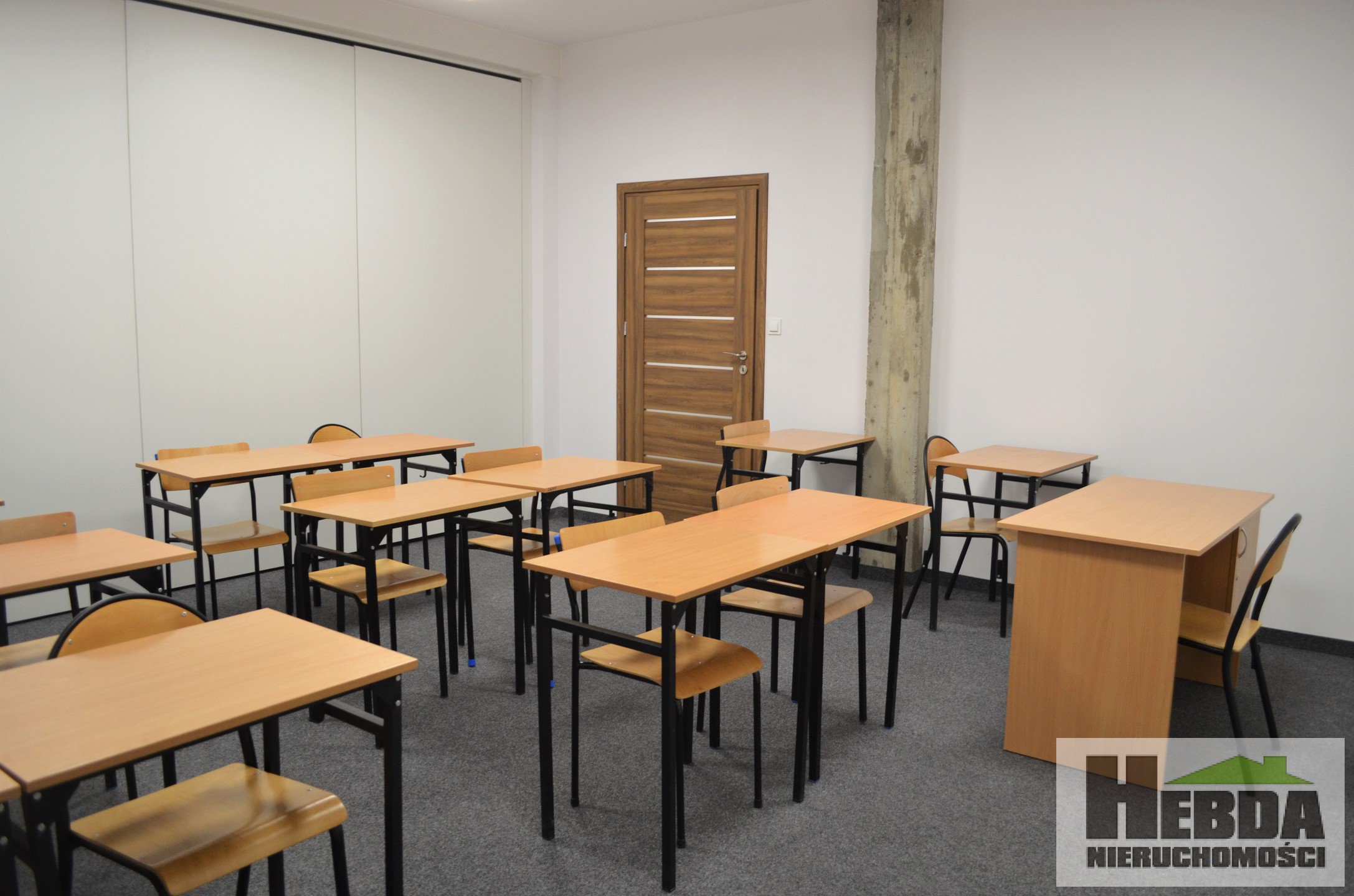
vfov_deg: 47.7
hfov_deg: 67.5
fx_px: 1013
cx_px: 677
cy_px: 448
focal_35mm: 27
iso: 800
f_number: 4
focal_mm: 18
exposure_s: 1/60
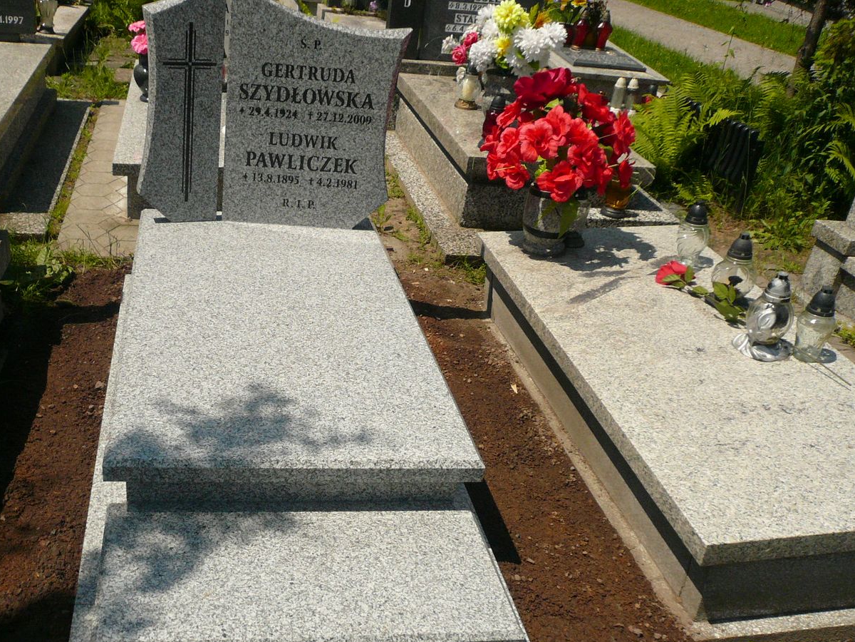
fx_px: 864
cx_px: 326
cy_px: 401
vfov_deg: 40.4
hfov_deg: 52.1
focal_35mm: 35
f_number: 8
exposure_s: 1/320
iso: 100
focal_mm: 4.6
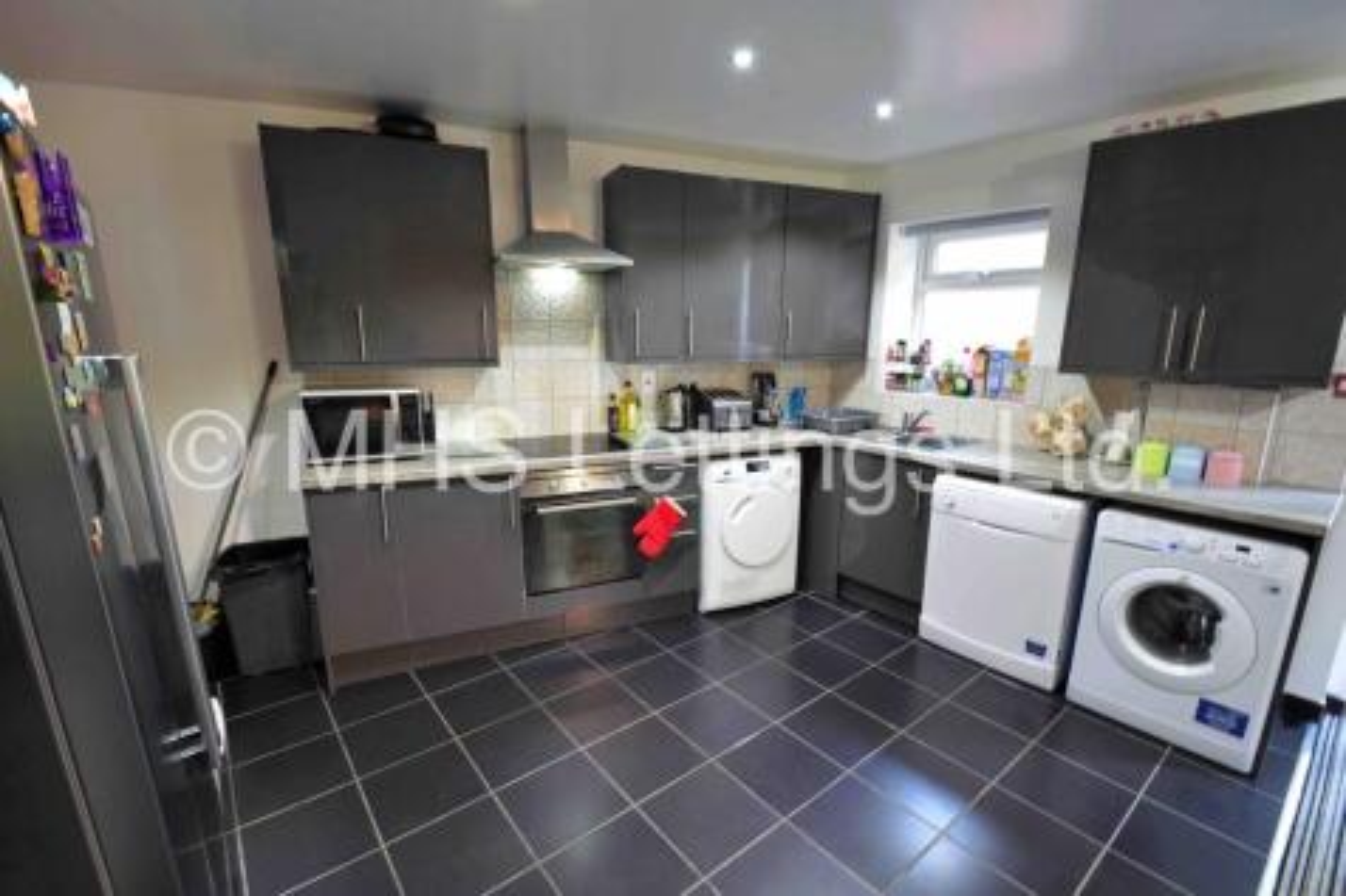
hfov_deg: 100.4
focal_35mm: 15
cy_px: 448
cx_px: 673
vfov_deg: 77.3
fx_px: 561
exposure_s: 1/3
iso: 1000
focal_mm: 10
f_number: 8
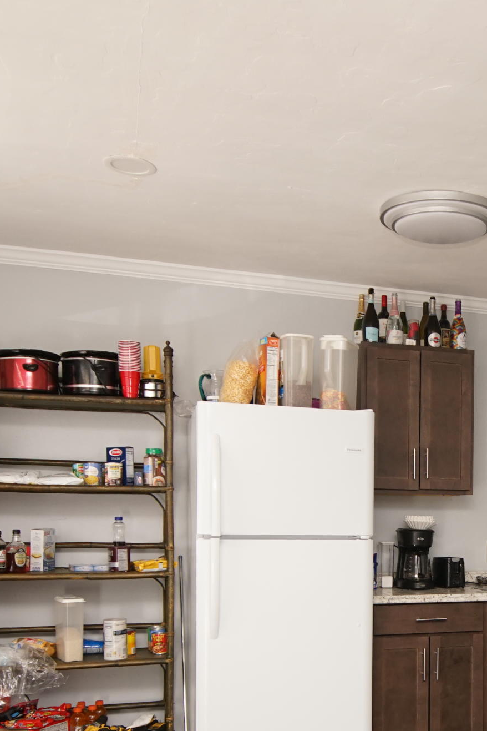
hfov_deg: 30.5
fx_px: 832
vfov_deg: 45.6
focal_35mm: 41
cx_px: 480
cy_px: 555
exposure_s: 1/60
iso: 400
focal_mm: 12
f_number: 4.5
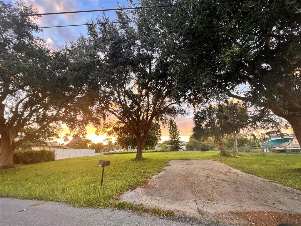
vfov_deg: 89.9
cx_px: 150
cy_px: 113
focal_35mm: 13
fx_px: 113
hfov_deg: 106.2
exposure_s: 1/99
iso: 80
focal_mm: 1.57
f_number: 1.8
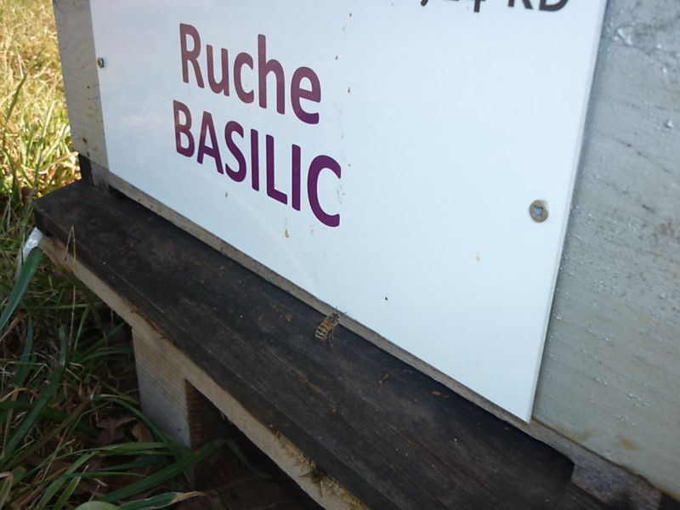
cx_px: 340
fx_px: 648
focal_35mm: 33
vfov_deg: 42.9
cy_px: 255
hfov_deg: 55.4
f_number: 2.8
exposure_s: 1/400
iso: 100
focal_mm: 5.5
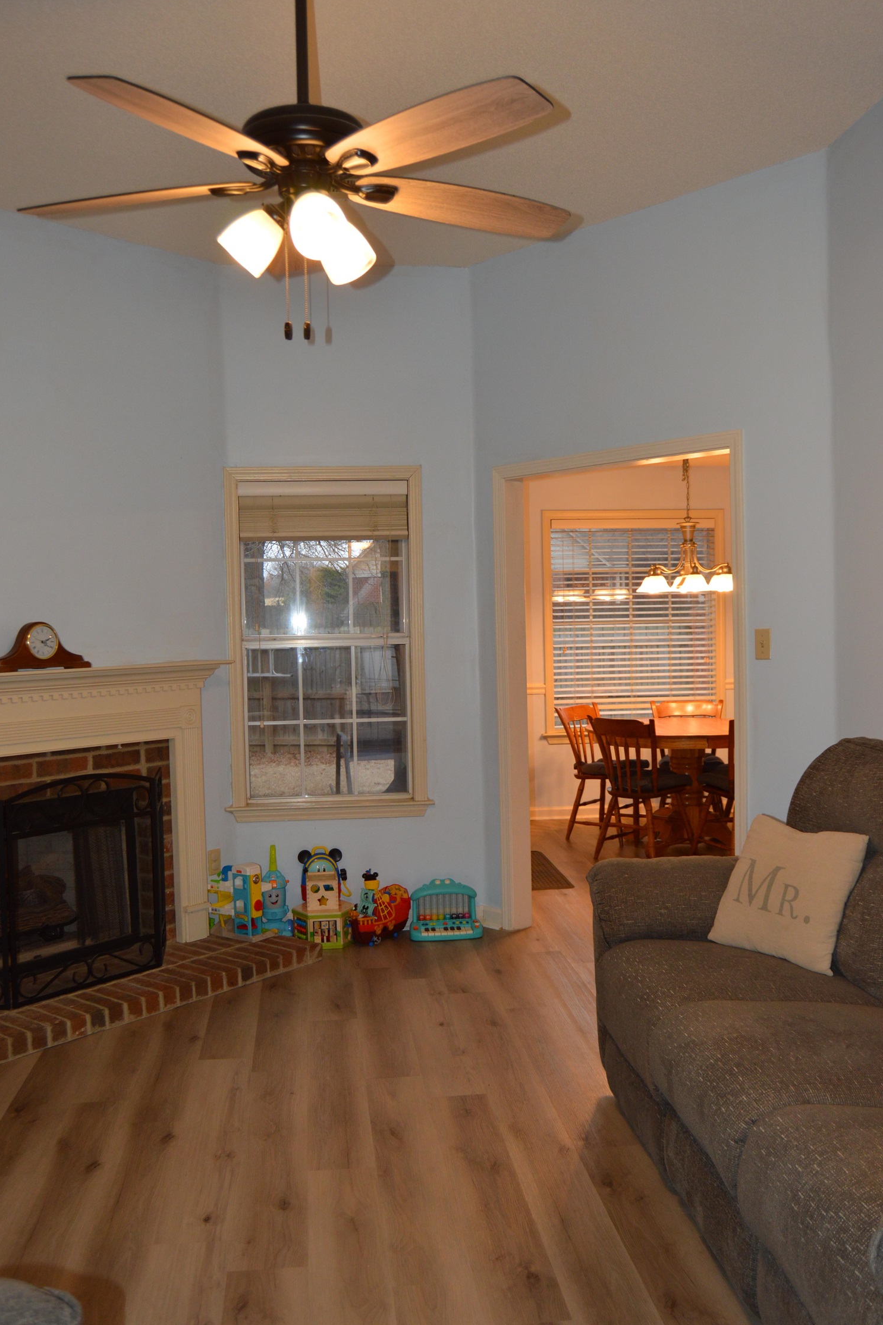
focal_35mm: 31
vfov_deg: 60.3
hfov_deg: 42.3
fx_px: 1140
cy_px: 664
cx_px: 434
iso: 400
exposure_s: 1/60
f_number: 4
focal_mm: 20
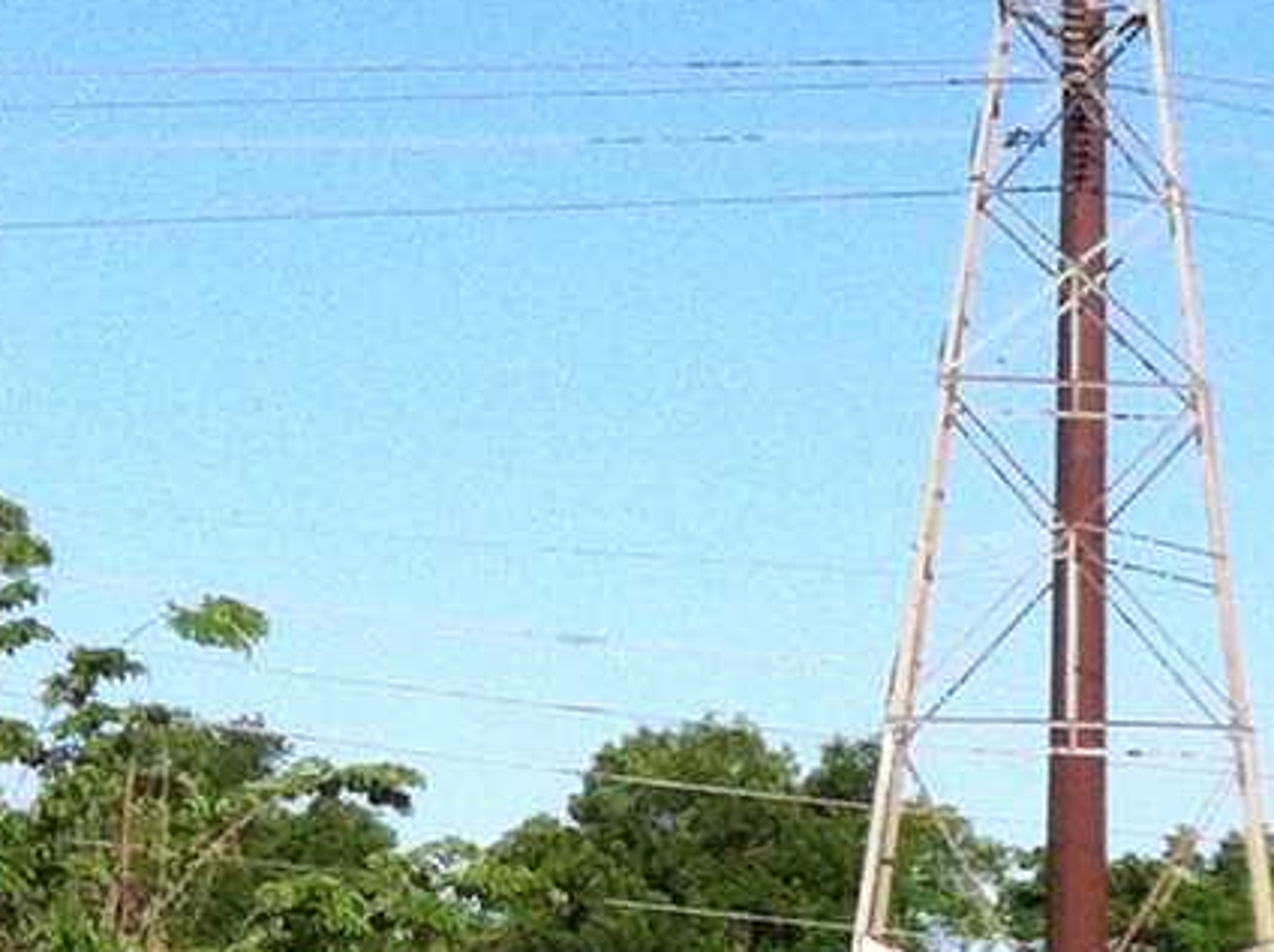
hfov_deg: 8.4
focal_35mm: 214
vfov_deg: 6.9
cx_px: 3224
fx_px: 7867
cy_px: 1108
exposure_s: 1/1154
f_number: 2.8
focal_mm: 3.85
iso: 80
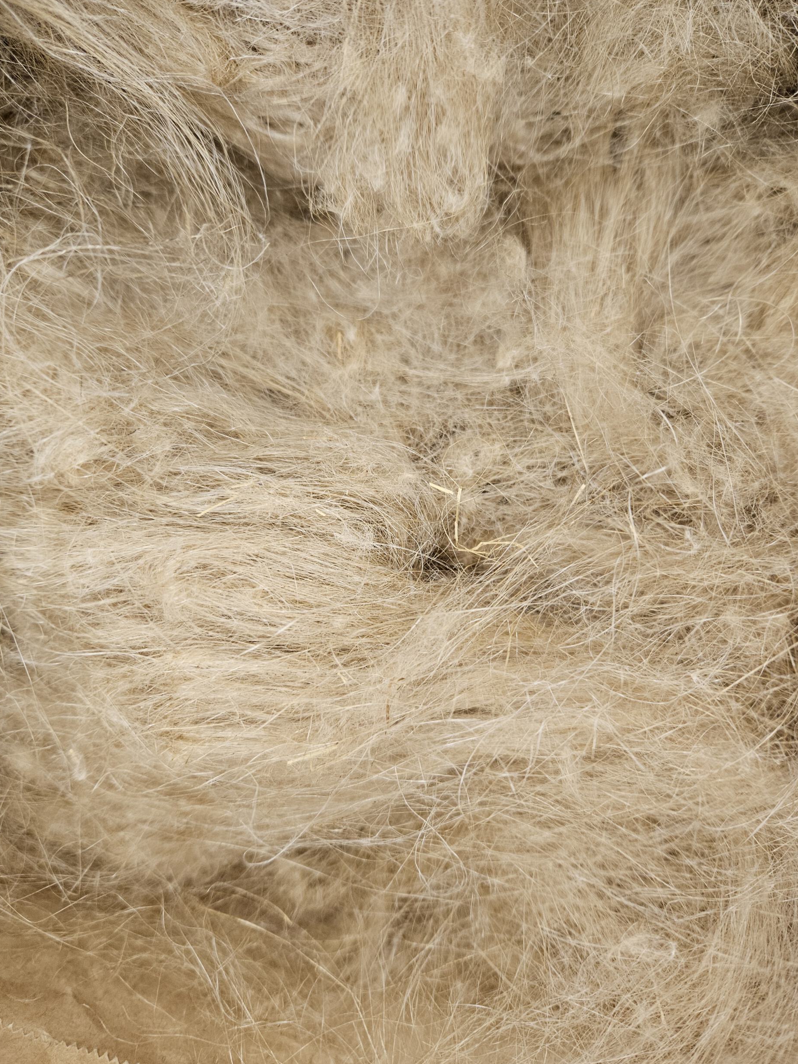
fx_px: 738
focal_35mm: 24
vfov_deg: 71.6
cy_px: 532
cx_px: 412
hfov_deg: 56.8
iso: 320
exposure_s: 1/88.1
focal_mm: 5.4
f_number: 1.8
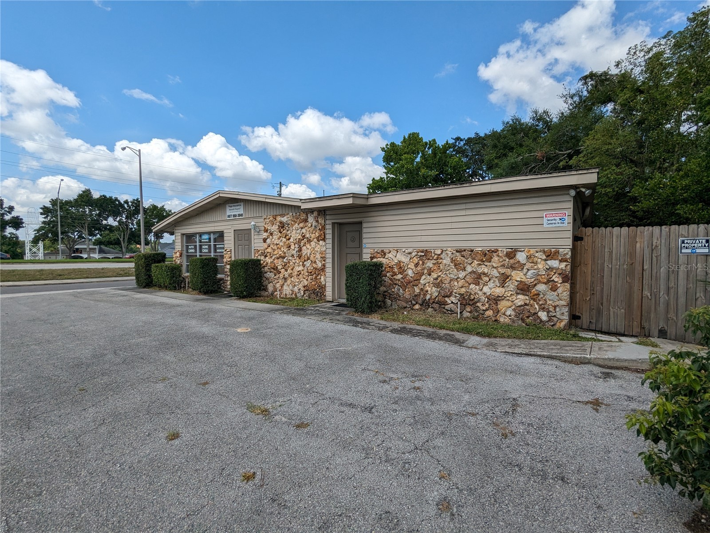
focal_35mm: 16
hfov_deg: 94.5
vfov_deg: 78.1
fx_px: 328
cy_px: 266
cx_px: 355
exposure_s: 1/2381
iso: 52
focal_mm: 2.35
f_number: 2.2
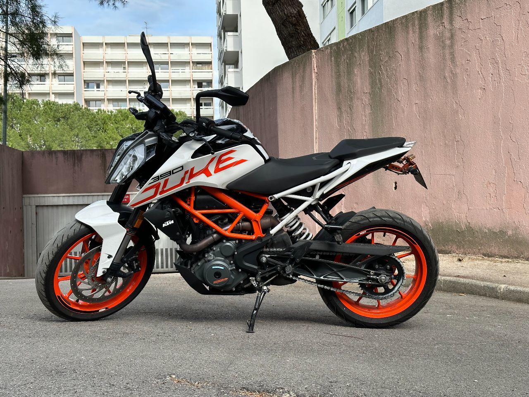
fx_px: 734
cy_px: 198
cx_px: 264
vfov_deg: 30.3
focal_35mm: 48
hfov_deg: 39.7
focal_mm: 6.86
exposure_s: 1/935
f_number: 1.78
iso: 64
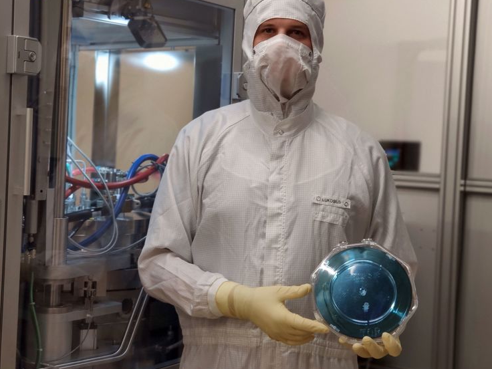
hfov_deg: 29.4
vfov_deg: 22.2
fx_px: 938
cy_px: 165
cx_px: 219
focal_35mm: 66
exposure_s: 1/50
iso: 445
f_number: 2.2
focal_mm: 6.22
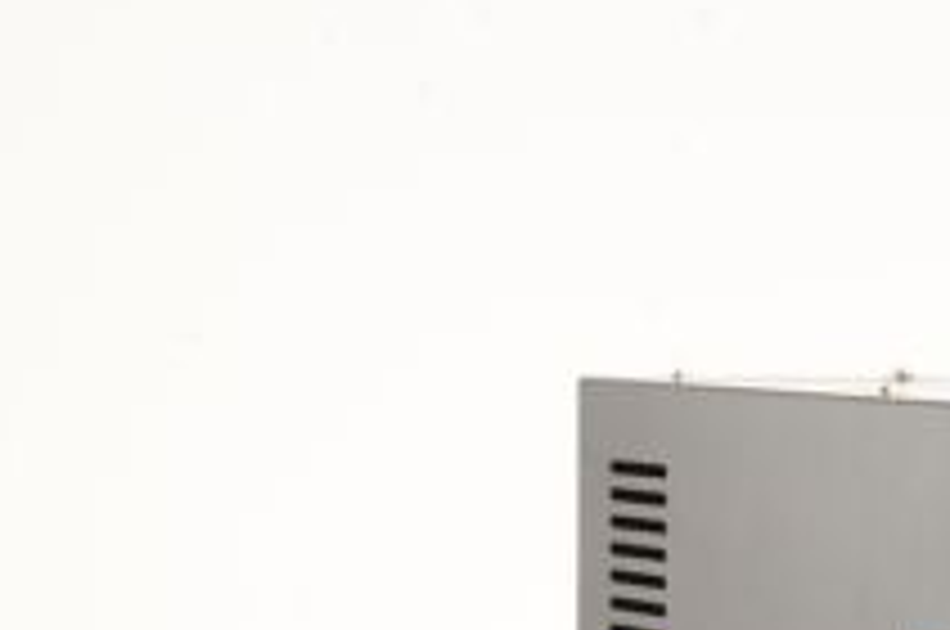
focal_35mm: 142
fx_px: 3741
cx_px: 1229
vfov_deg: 9.5
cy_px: 799
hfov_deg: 13.9
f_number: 10
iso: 1600
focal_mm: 50
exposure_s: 1/125
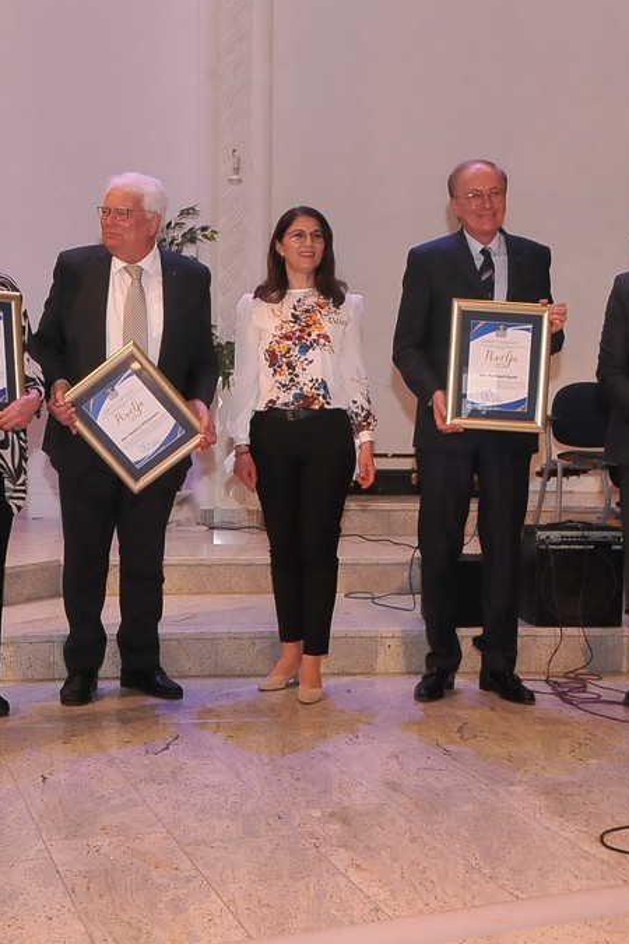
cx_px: 200
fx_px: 1310
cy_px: 471
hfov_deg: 26.8
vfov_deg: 39.6
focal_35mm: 50
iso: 1250
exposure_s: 1/60
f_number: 8
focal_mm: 22
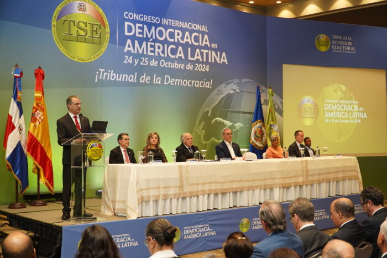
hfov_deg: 42.7
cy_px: 129
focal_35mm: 46
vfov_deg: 29.3
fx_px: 495
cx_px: 194
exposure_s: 1/160
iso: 2500
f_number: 4
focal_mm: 31
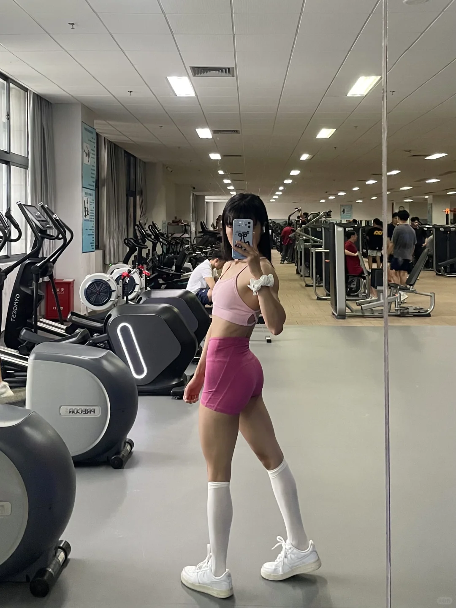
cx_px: 228
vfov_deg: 67.3
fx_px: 457
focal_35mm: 26
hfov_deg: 53.1
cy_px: 304
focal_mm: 4.2
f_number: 1.6
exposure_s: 1/50
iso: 500
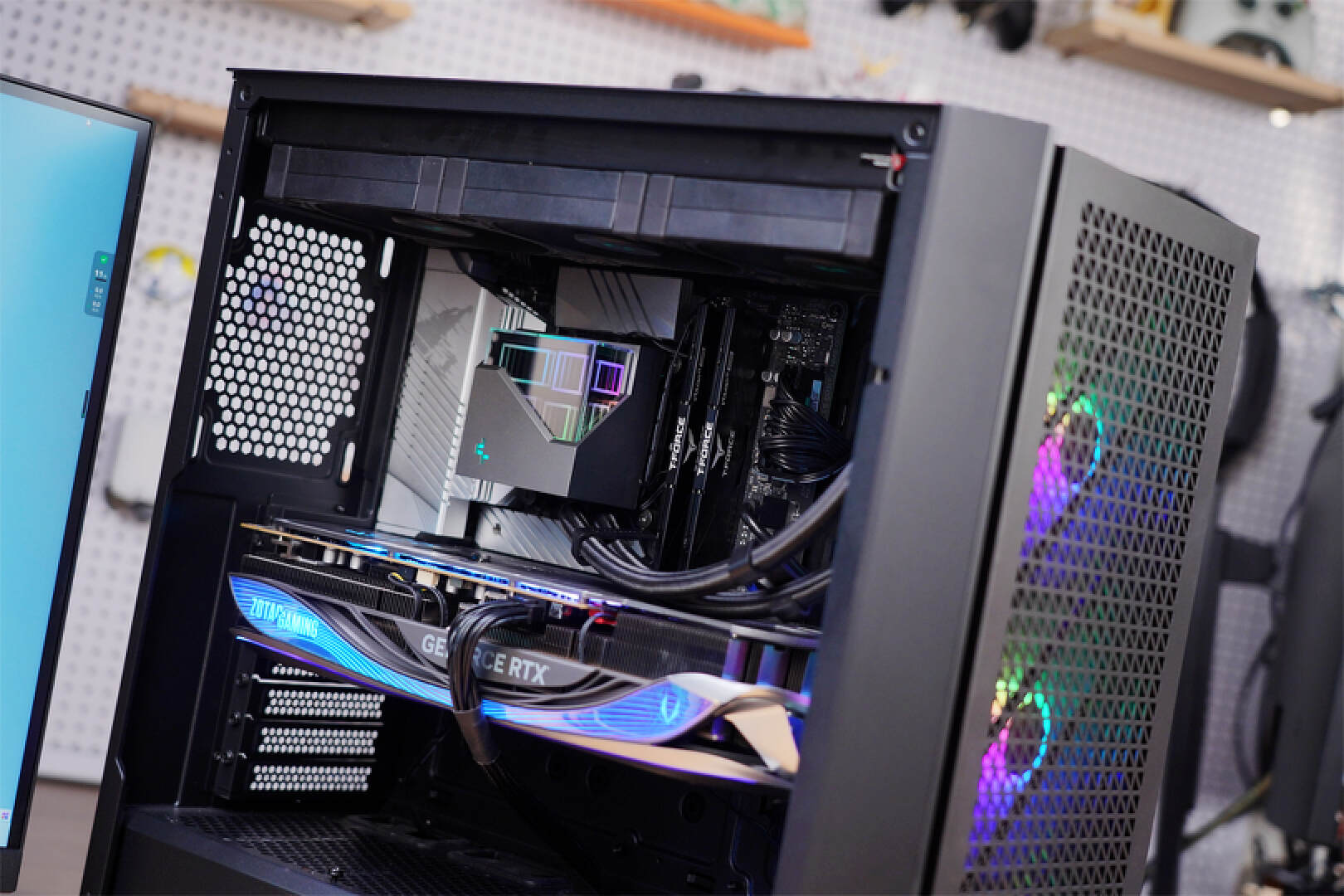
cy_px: 448
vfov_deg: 24.2
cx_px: 672
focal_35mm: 56
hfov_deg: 35.6
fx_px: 2091
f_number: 4
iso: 640
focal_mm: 56
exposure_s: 1/100
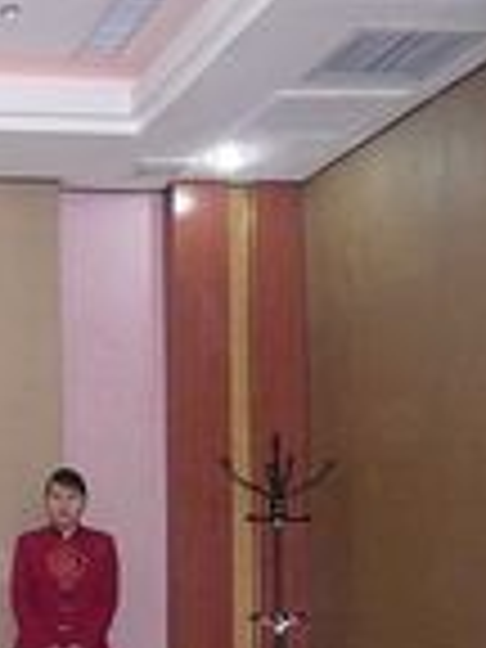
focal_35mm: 68
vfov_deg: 27.8
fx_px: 1273
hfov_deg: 19.4
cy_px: 549
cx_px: -198
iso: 640
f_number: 3.3
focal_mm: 4.6
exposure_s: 1/30
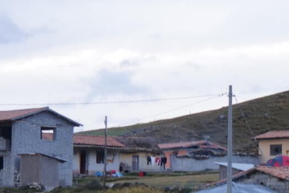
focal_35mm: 203
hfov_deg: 10.1
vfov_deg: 6.8
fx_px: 1630
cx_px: 288
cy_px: 184
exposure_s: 1/80
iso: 500
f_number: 5
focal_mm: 44
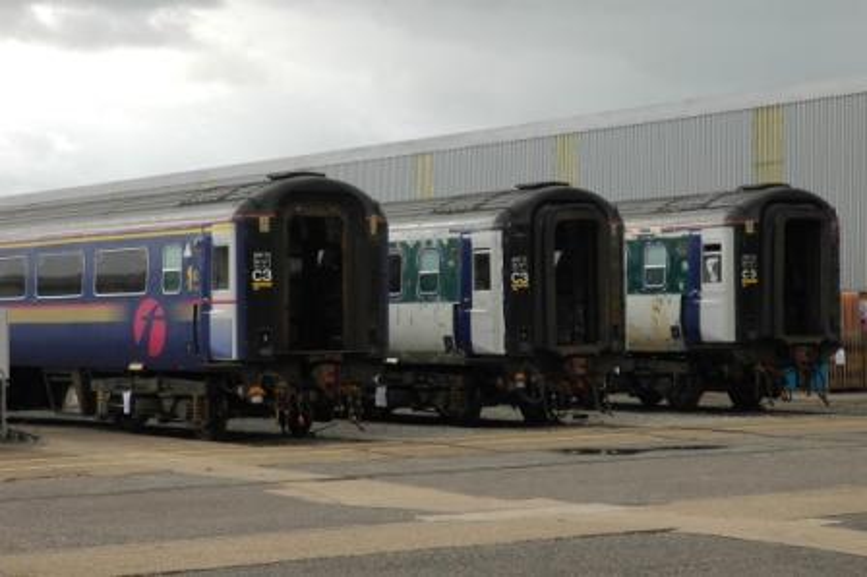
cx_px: 434
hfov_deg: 24.2
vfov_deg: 16.2
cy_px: 288
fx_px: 2021
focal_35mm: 84
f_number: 9
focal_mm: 56
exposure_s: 1/160
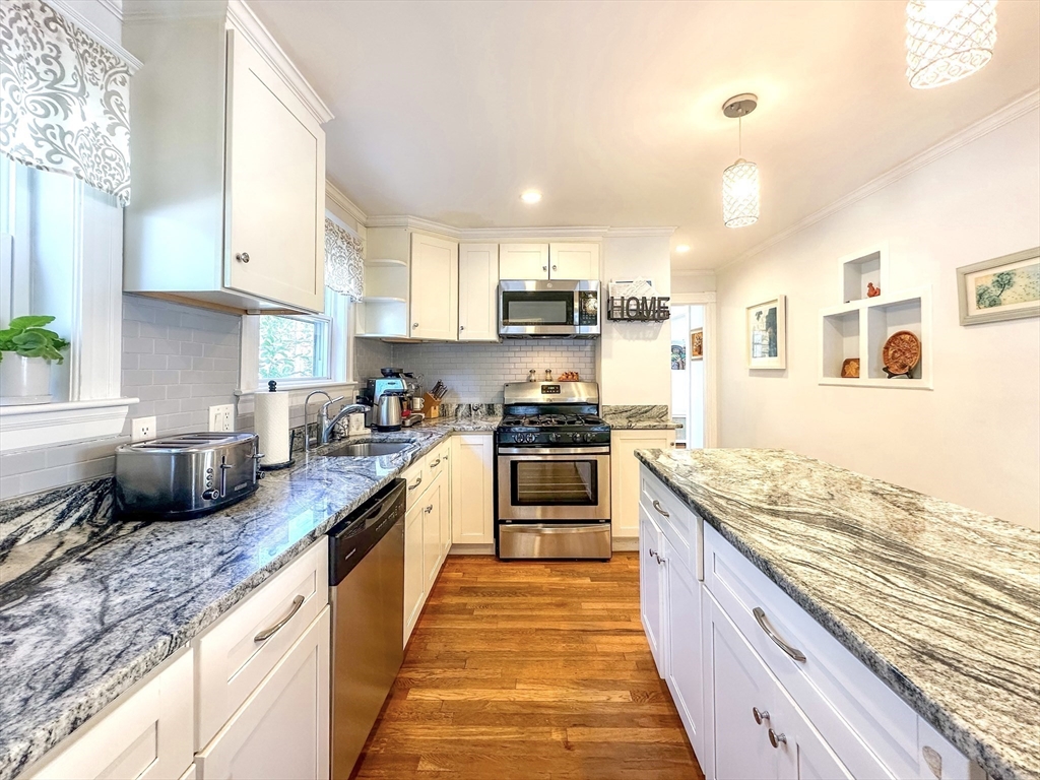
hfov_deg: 102.1
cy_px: 390
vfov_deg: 85.7
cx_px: 520
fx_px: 421
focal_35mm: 14
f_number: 2.2
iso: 160
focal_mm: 2.22
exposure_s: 1/60
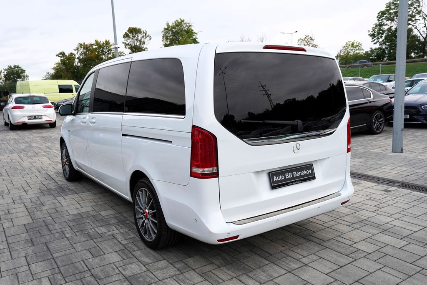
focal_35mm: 30
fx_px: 356
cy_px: 142
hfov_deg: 61.9
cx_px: 214
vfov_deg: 43.6
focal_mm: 30
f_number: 5.6
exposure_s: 1/160
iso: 100
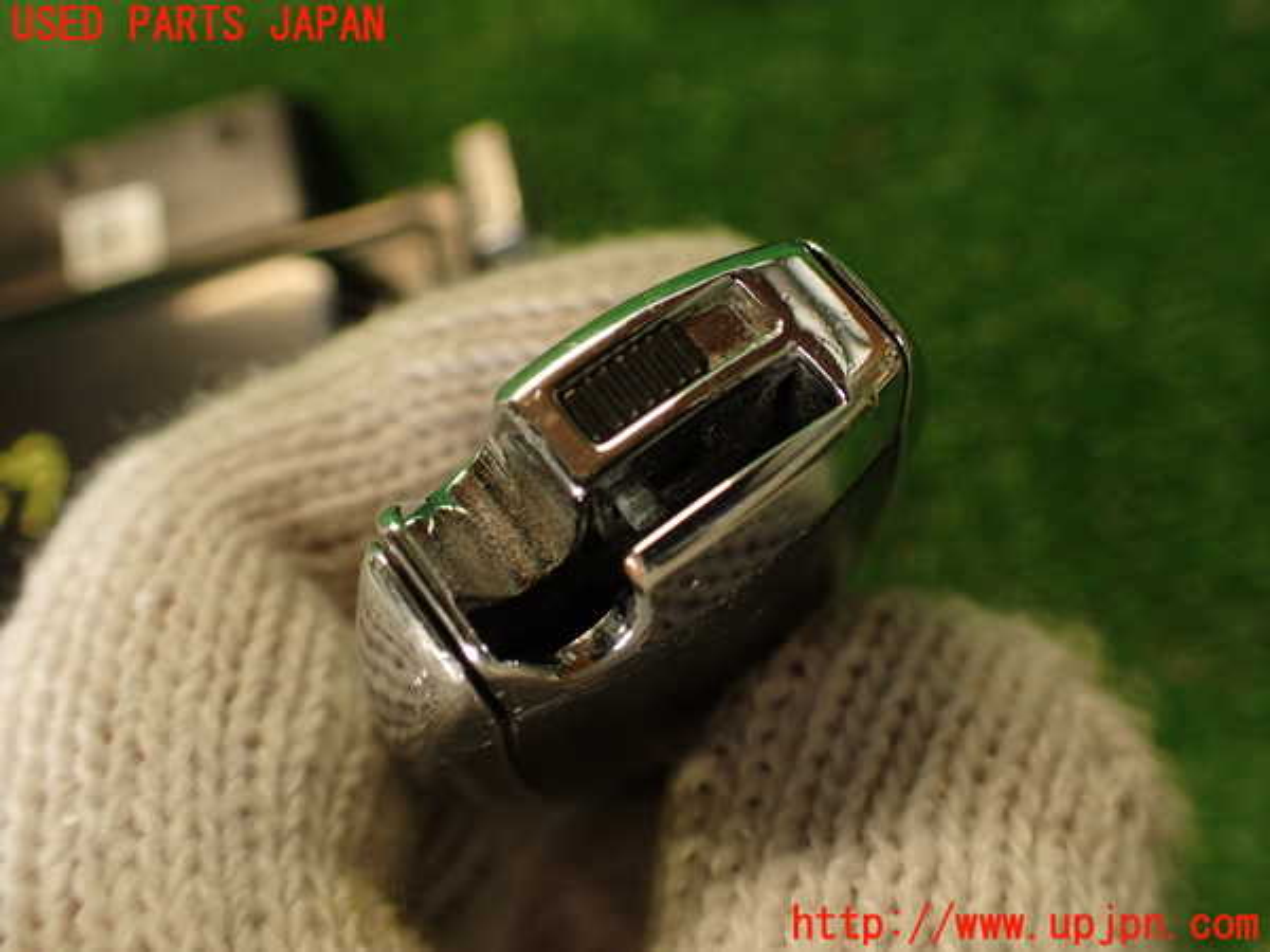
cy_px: 476
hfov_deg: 56.8
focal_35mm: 32
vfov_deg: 44.2
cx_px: 635
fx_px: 1174
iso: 200
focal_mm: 5.79
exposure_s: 1/50
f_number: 2.4
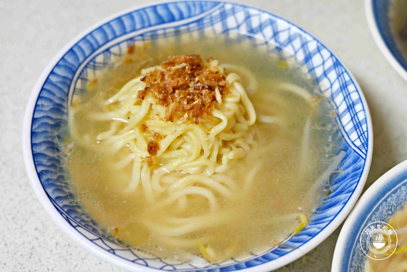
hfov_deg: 27.0
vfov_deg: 18.2
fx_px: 848
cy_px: 136
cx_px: 204
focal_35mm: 75
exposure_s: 1/200
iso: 1100
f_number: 3.2
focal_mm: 50
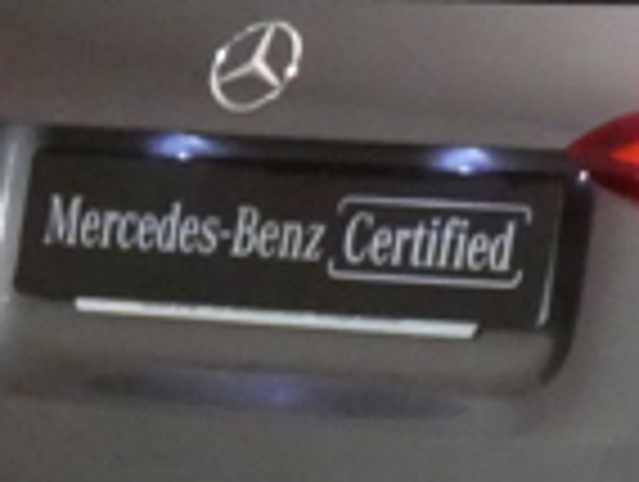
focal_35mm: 326
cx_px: 1170
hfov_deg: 6.0
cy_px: 275
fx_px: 6028
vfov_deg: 4.6
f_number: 4.1
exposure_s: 1/80
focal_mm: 10.4
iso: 1250
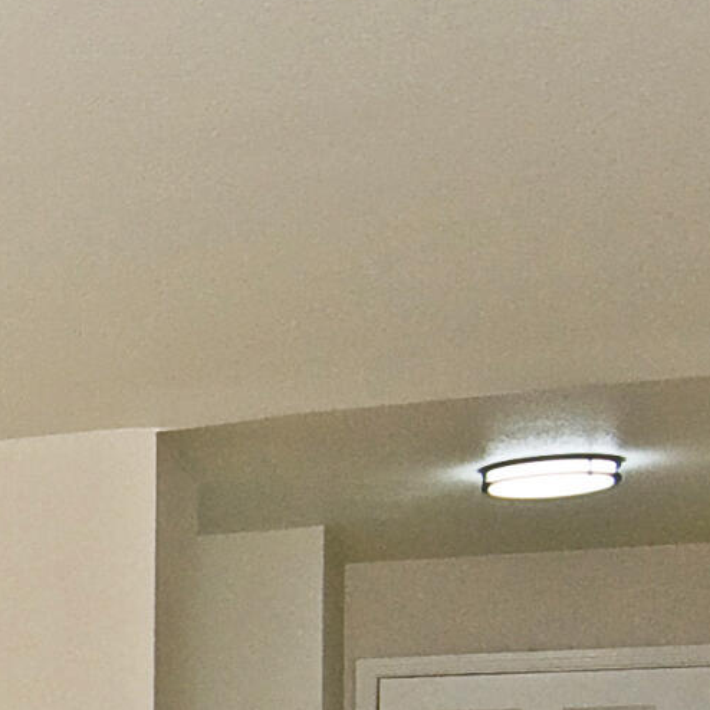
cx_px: -941
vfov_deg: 17.5
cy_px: 916
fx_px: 2158
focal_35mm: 93
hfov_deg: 13.9
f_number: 8
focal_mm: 12
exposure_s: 1/160
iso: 400
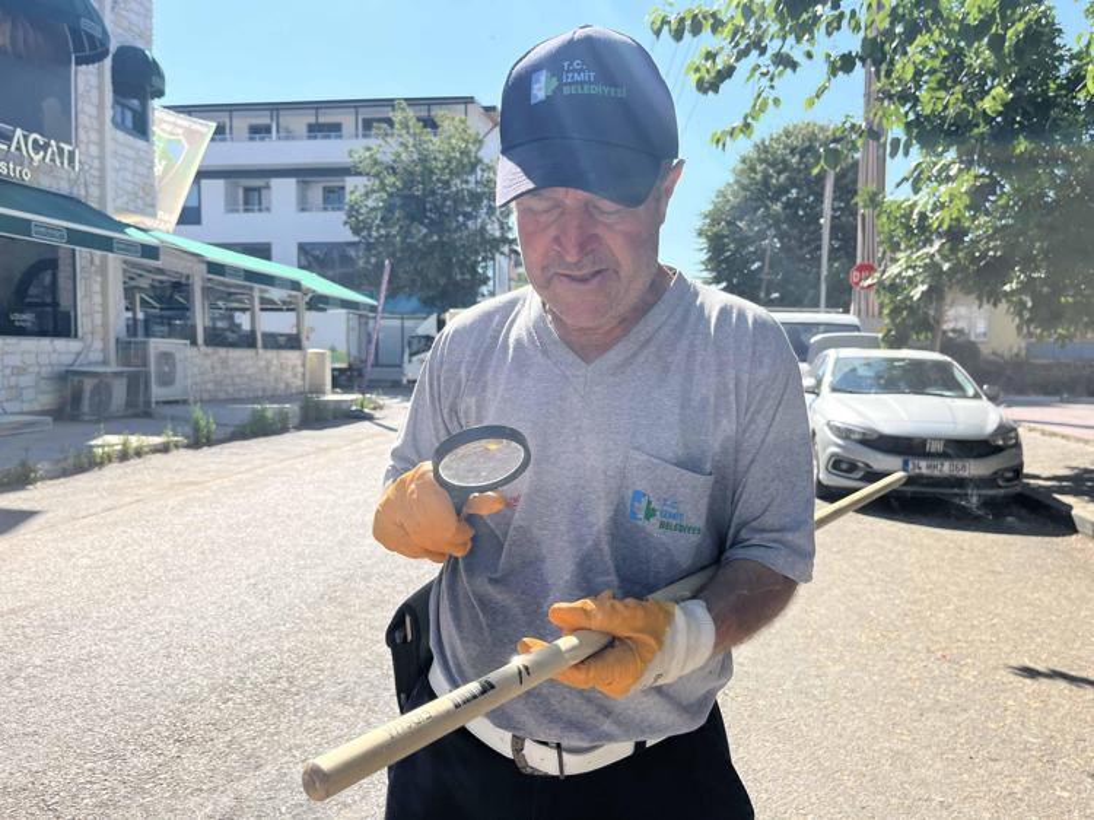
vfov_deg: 53.0
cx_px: 547
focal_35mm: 26
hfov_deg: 67.3
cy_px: 410
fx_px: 821
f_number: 1.6
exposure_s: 1/2463
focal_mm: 5.1
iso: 50
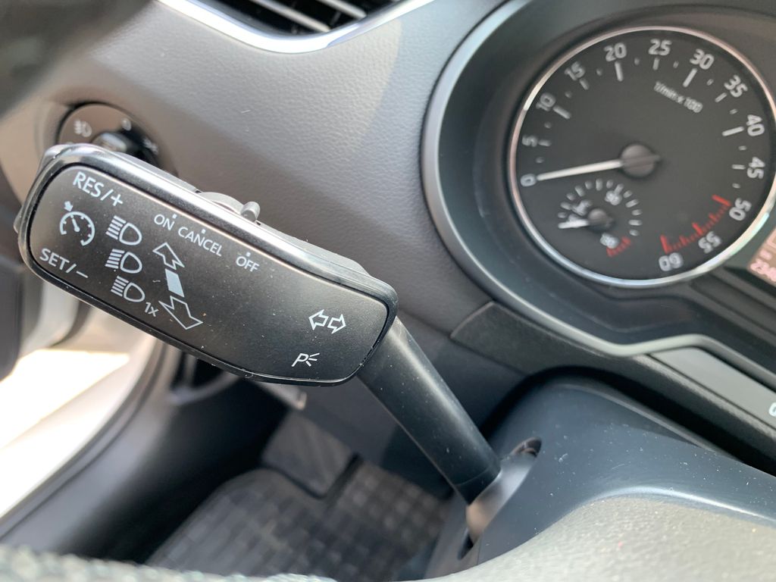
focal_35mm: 26
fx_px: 583
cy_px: 291
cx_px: 388
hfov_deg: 67.3
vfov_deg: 53.1
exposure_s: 1/93
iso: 100
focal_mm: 4.25
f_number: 1.8
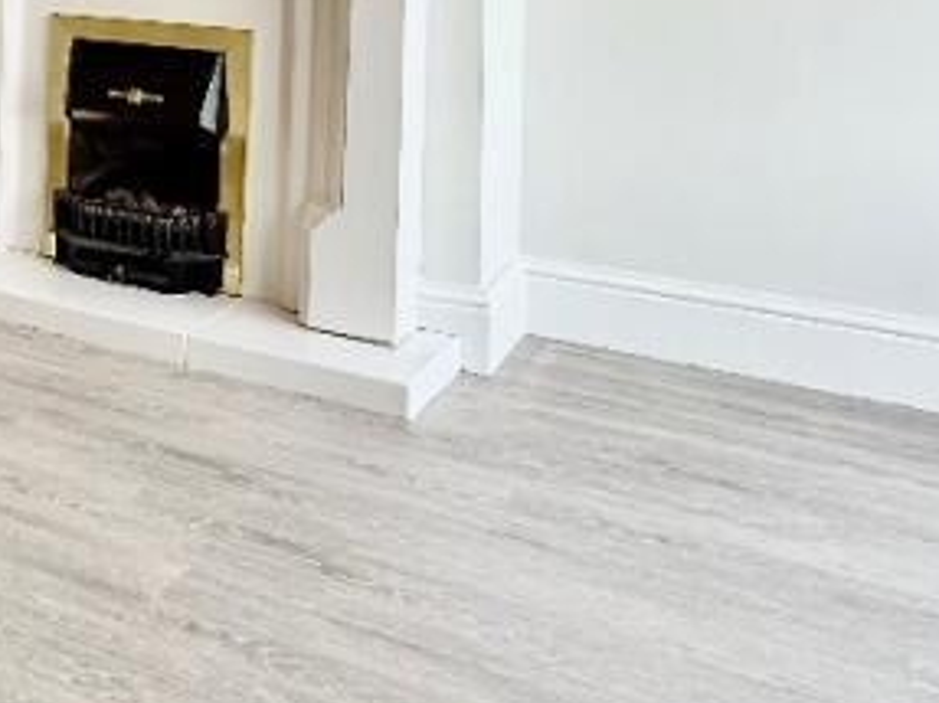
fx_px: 1356
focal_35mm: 50
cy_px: -85
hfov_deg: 31.2
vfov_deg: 26.6
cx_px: -229
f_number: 2.2
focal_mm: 2.22
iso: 100
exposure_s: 1/99
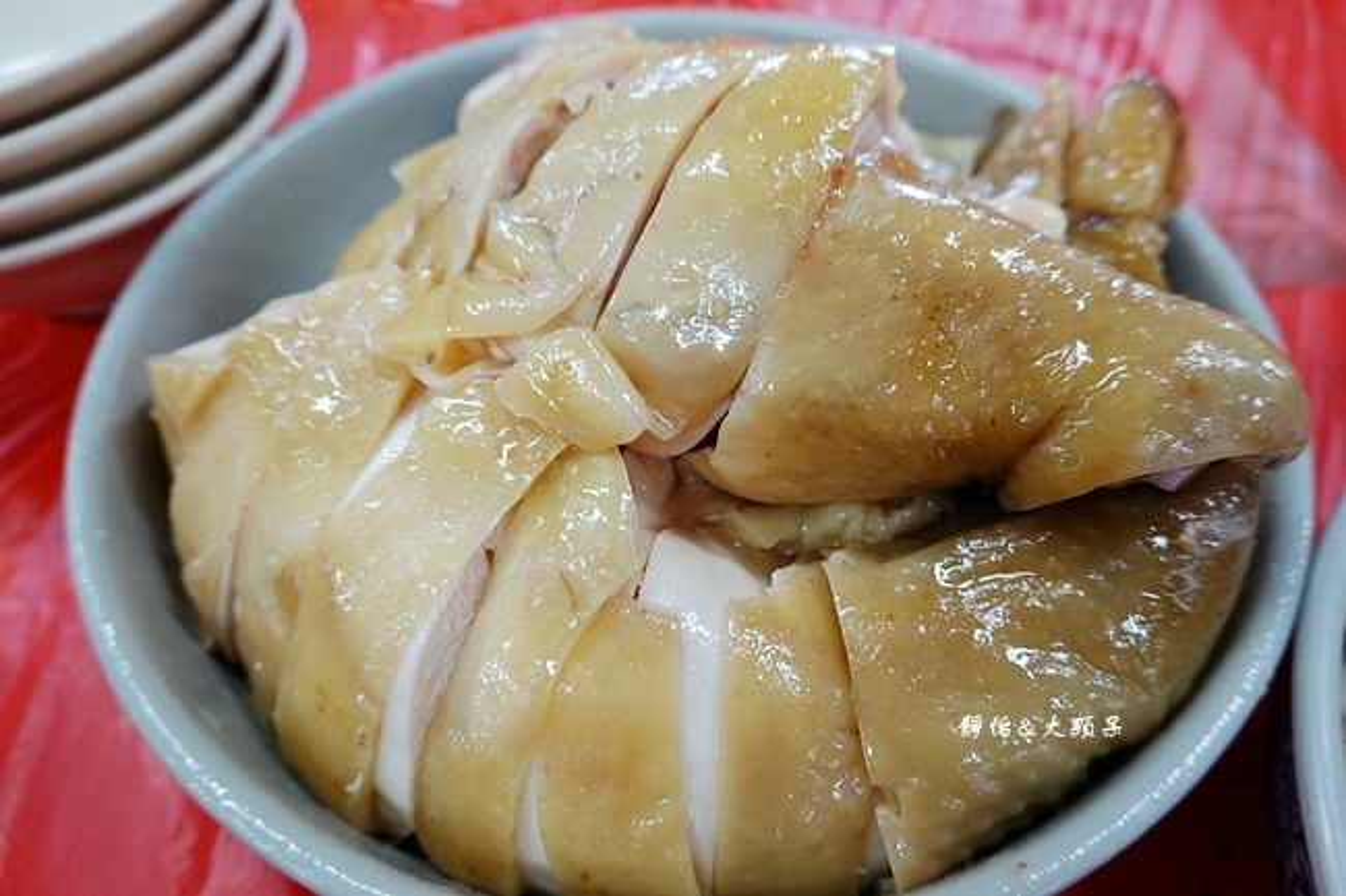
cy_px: 448
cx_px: 673
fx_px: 897
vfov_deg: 53.1
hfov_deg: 73.8
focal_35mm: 24
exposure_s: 1/30
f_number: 2.8
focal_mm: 9
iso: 250
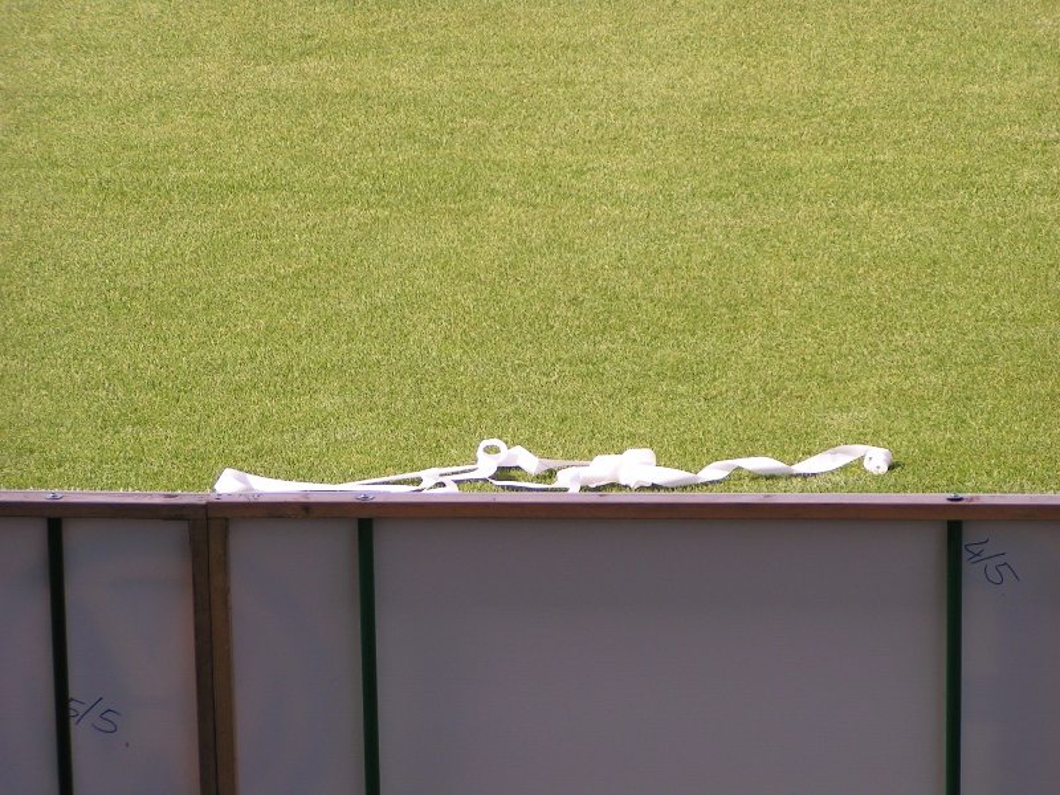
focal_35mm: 172
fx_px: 5267
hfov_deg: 11.5
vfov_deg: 8.6
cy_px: 398
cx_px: 530
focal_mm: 26.3
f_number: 3.5
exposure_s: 1/400
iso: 50
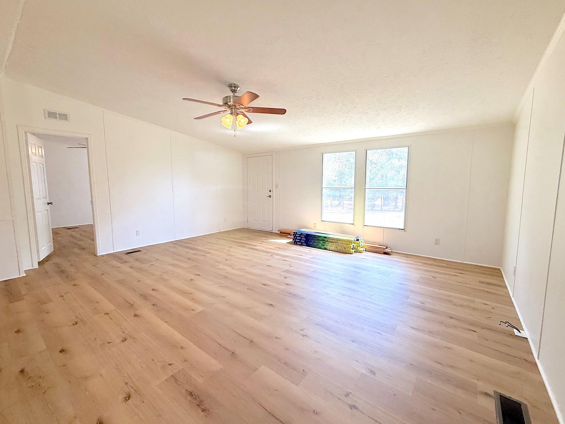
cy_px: 209
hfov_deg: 98.1
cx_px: 270
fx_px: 245
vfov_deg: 81.8
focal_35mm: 15
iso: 64
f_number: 2.2
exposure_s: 1/202
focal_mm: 2.22
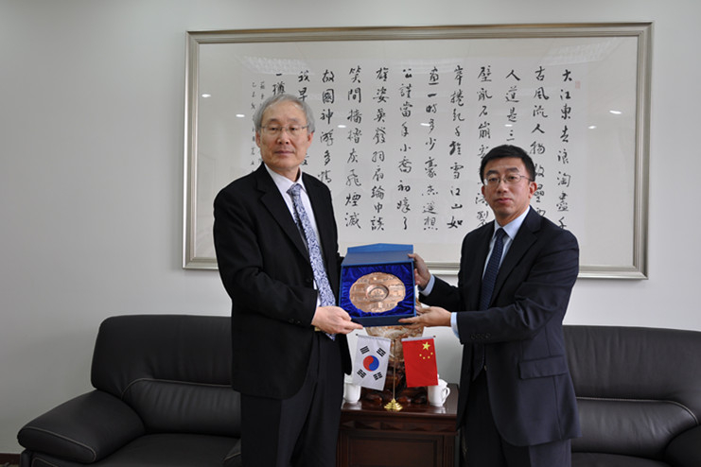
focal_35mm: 36
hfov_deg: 53.1
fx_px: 701
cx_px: 350
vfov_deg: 36.9
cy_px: 234
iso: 200
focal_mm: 24
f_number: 3.8
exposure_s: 1/50
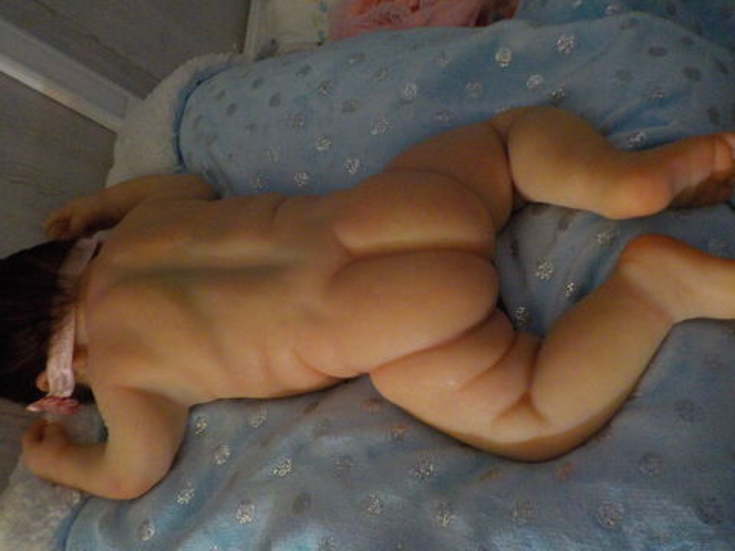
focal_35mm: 30
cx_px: 368
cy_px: 276
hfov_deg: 60.0
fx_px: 637
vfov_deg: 46.8
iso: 400
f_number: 3.3
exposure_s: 1/25
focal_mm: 4.1
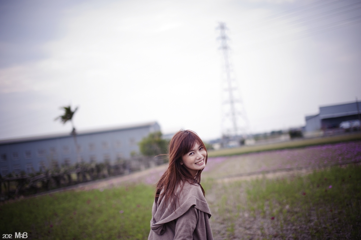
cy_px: 120
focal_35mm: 50
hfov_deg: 39.6
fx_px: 501
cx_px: 180
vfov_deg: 26.9
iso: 200
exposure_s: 1/2500
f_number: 1.4
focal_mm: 50
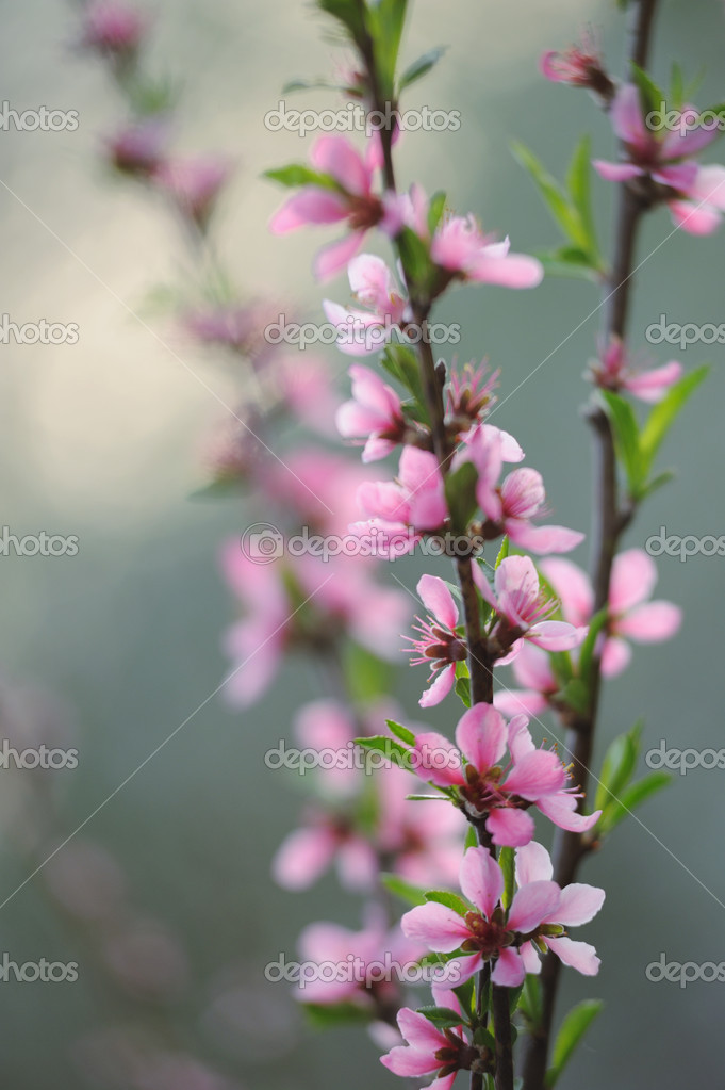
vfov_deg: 12.1
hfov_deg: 8.1
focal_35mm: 170
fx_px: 5140
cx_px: 362
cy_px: 545
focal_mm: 170
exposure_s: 1/320
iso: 400
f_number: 4.5
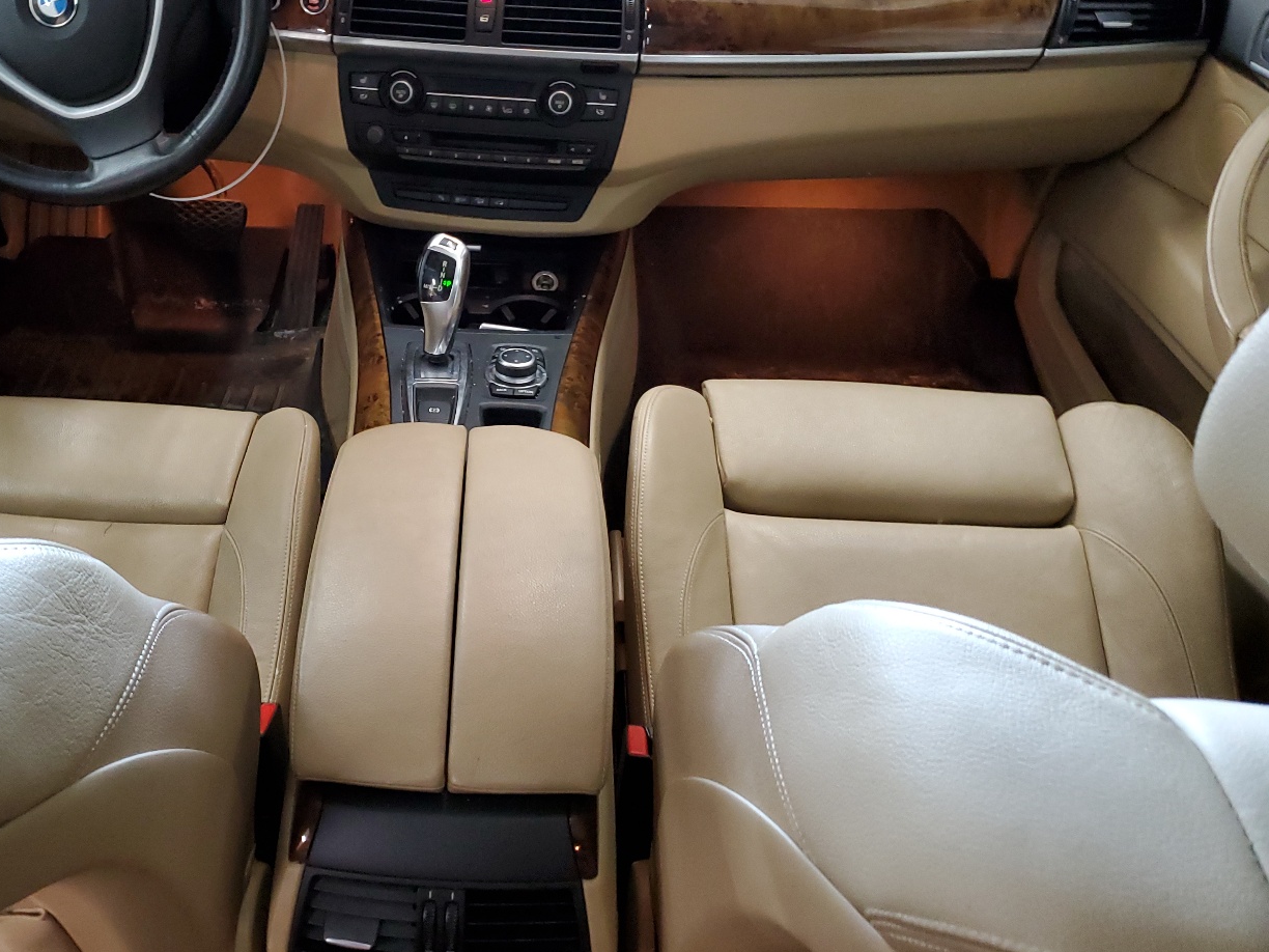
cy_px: 357
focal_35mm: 34
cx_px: 441
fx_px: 1246
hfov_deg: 53.1
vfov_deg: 41.5
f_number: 1.5
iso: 316
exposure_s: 1/30
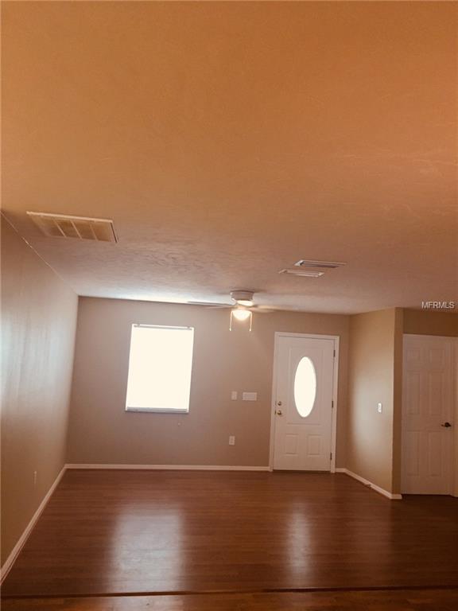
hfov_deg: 48.2
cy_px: 306
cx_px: 229
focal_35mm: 29
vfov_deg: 61.7
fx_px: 512
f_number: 2.2
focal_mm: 4.15
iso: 125
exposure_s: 1/30
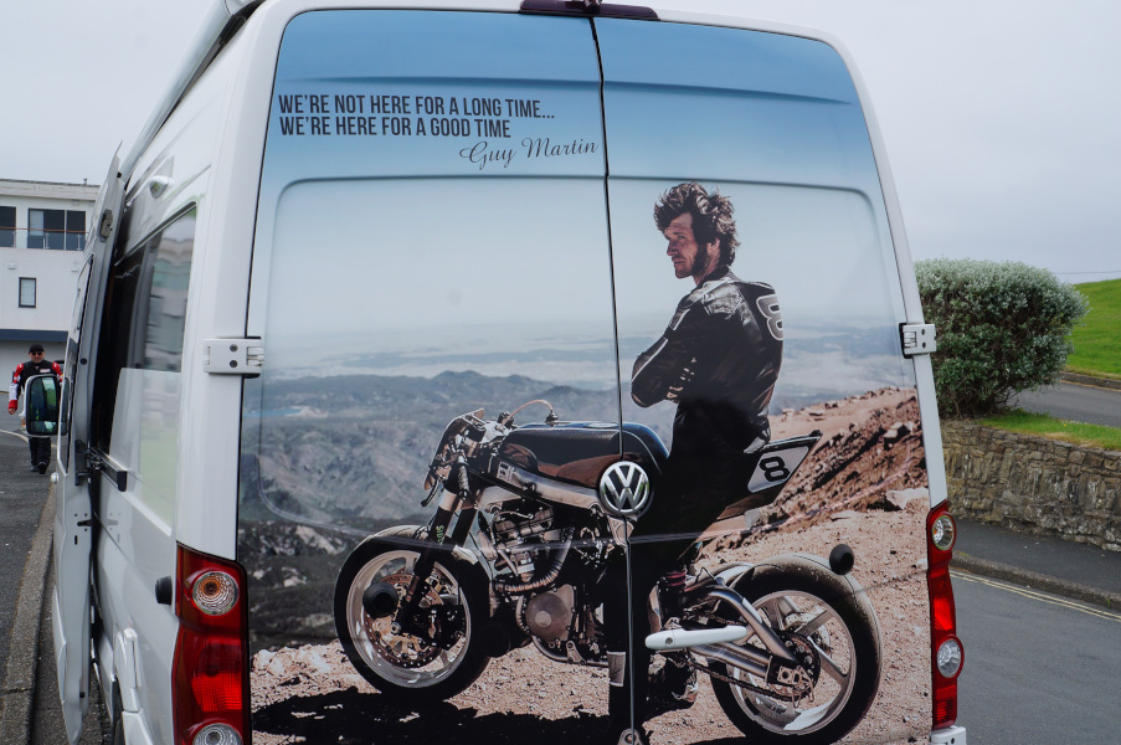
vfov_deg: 29.8
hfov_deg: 43.6
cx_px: 560
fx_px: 1400
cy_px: 372
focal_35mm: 45
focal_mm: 30
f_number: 13
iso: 200
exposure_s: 1/125
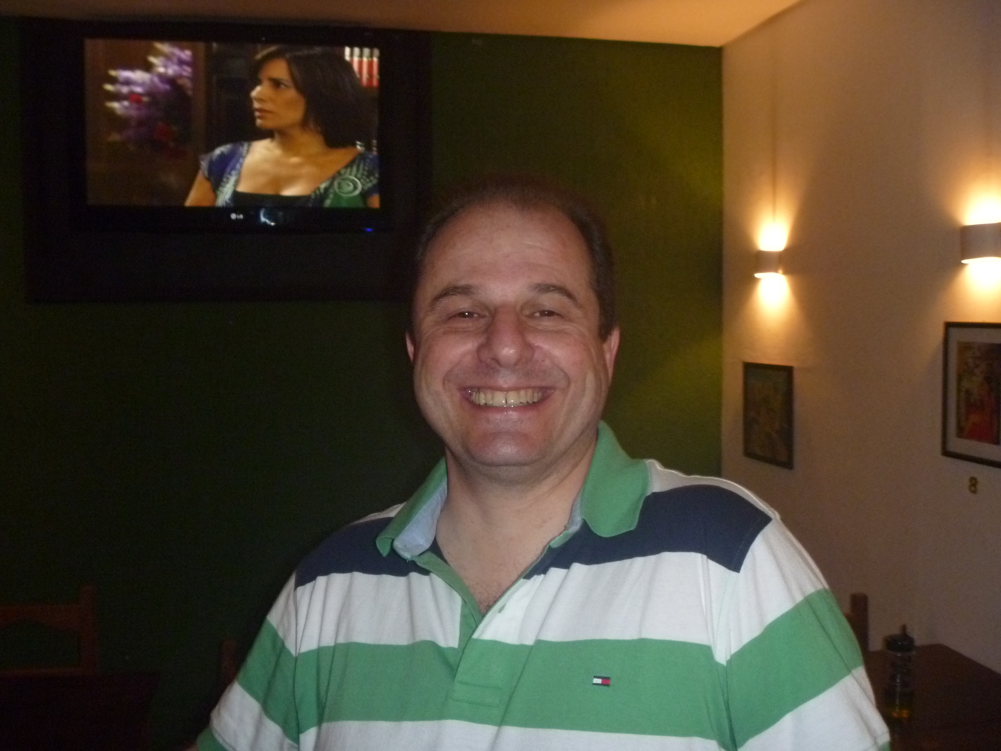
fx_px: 1012
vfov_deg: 40.7
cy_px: 376
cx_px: 500
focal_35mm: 35
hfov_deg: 52.6
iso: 400
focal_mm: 6.3
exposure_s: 1/30
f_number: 3.5
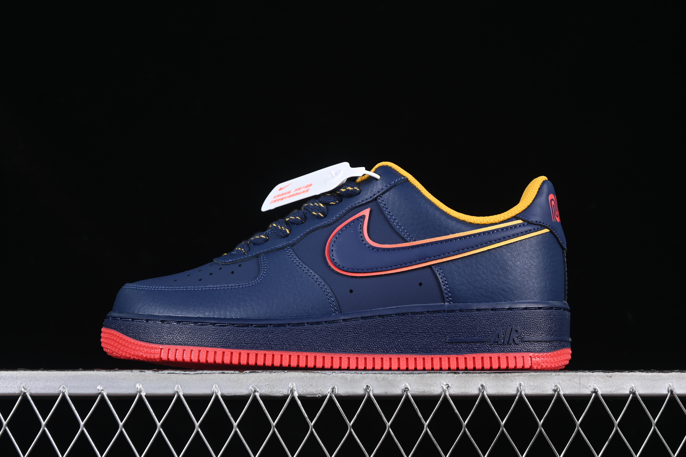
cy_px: 228
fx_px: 1429
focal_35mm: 75
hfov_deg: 27.0
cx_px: 343
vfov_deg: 18.2
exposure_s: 1/60
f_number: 6.3
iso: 160
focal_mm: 50
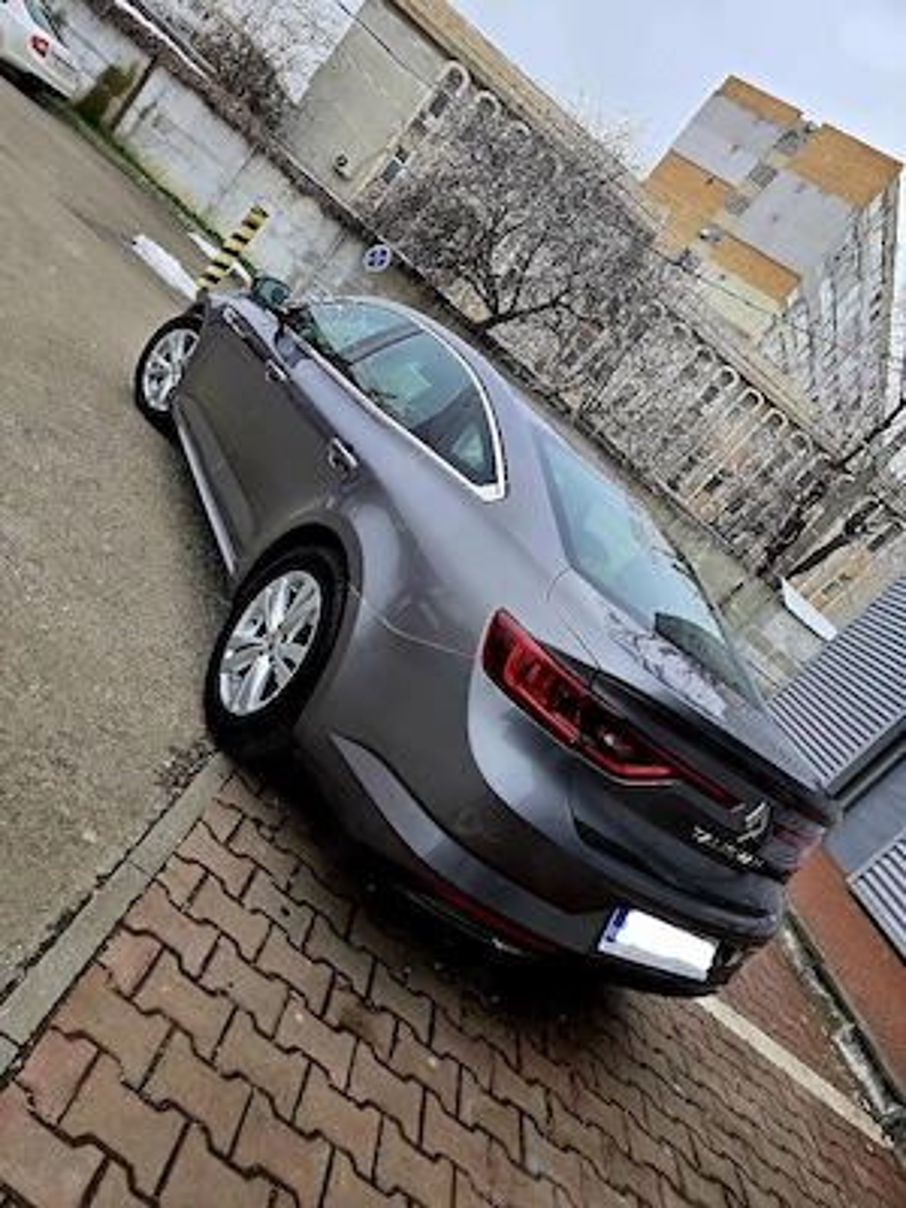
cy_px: 604
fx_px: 803
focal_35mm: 23
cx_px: 453
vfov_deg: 73.9
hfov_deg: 58.9
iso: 12
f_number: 1.7
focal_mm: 6.3
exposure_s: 1/333
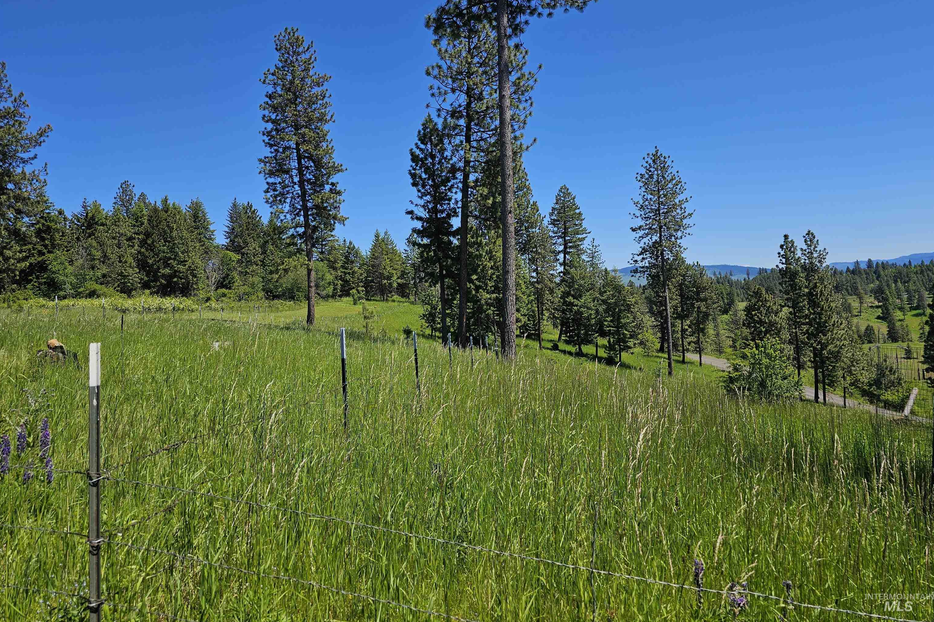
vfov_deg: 53.0
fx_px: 623
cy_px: 277
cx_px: 467
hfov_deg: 73.7
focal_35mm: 24
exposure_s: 1/892
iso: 10
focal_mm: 6.3
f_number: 1.7
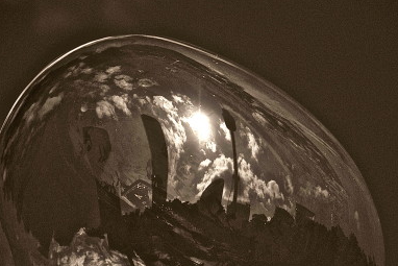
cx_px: 213
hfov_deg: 5.0
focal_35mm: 414
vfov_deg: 3.3
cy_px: 194
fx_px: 4578
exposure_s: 1/2000
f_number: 5.6
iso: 200
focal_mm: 170
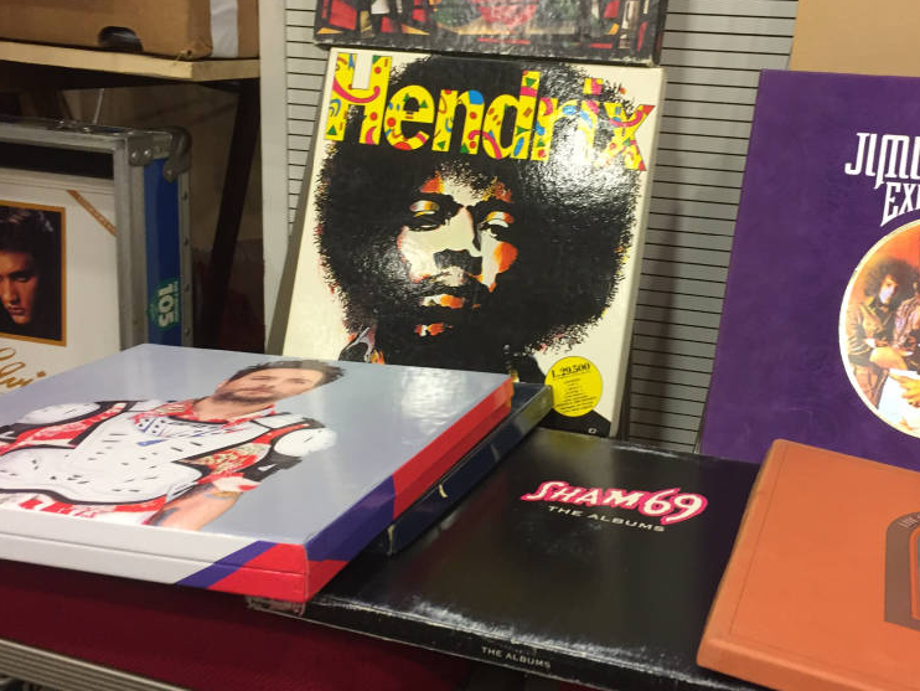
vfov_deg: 36.0
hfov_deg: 46.5
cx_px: 551
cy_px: 314
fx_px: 1063
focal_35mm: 40
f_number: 2.2
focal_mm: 4.15
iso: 160
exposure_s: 1/33
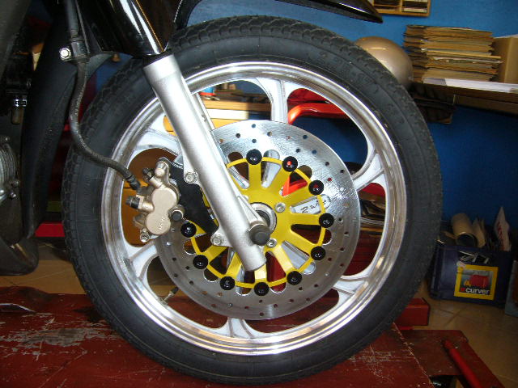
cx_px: 259
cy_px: 194
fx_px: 524
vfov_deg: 40.7
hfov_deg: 52.6
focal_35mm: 35
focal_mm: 5.8
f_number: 2.8
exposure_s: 1/30
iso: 100
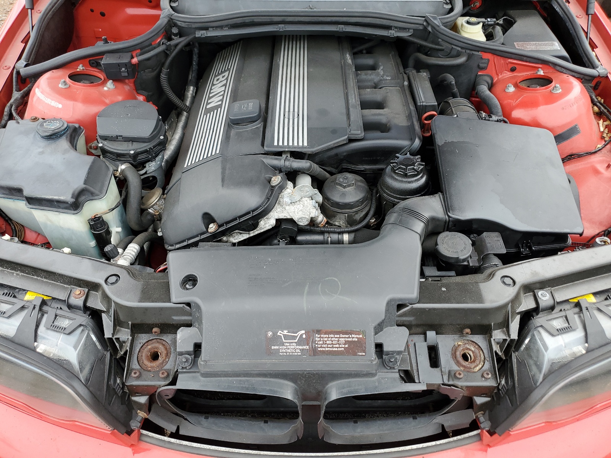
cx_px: 306
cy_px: 229
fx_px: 459
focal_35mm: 26
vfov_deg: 53.1
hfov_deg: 67.3
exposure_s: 1/345
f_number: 1.5
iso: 50
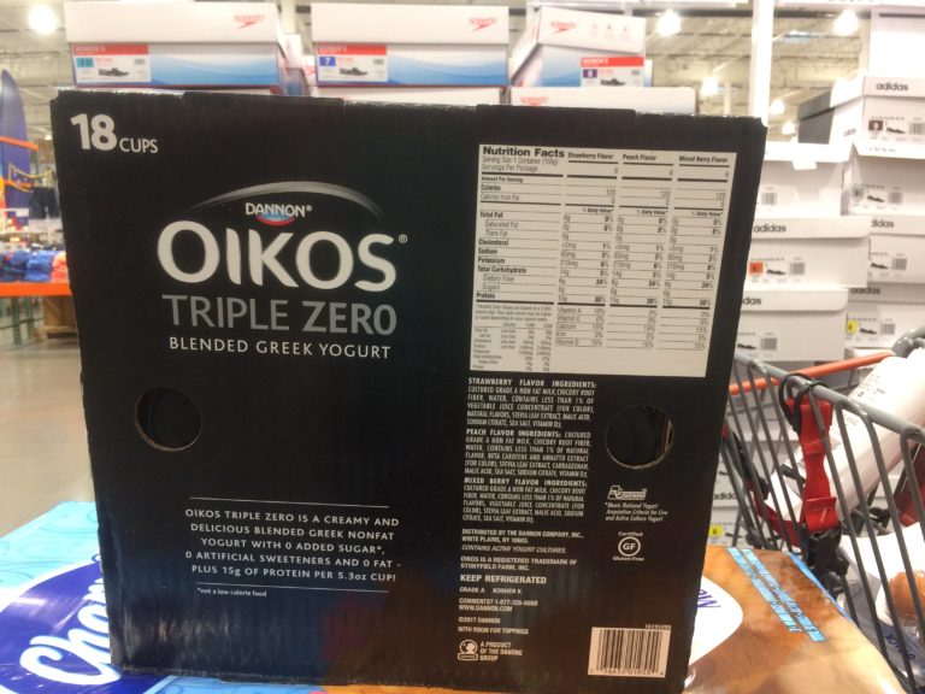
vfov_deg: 48.2
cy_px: 347
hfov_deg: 61.7
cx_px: 462
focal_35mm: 29
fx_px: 775
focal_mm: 4.15
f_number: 2.2
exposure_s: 1/30
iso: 160
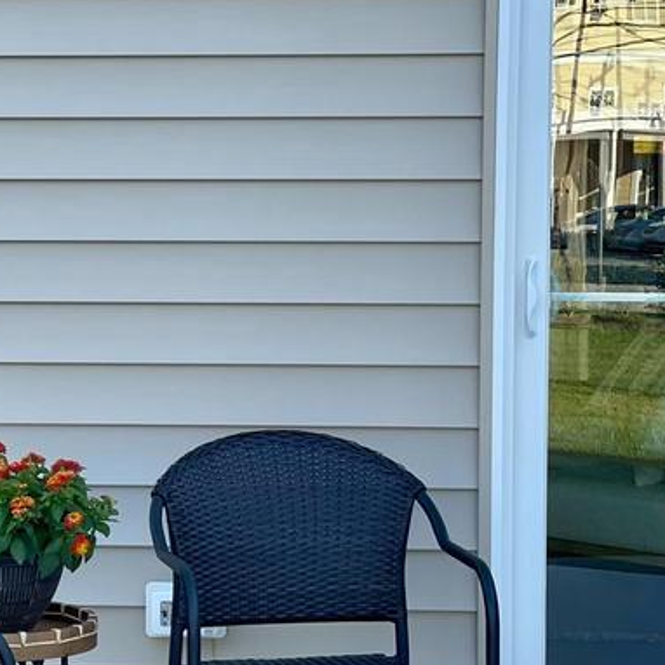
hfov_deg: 13.3
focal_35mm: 130
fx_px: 2825
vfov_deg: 13.4
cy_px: 421
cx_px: 96
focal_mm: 6
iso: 25
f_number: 2
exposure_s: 1/182
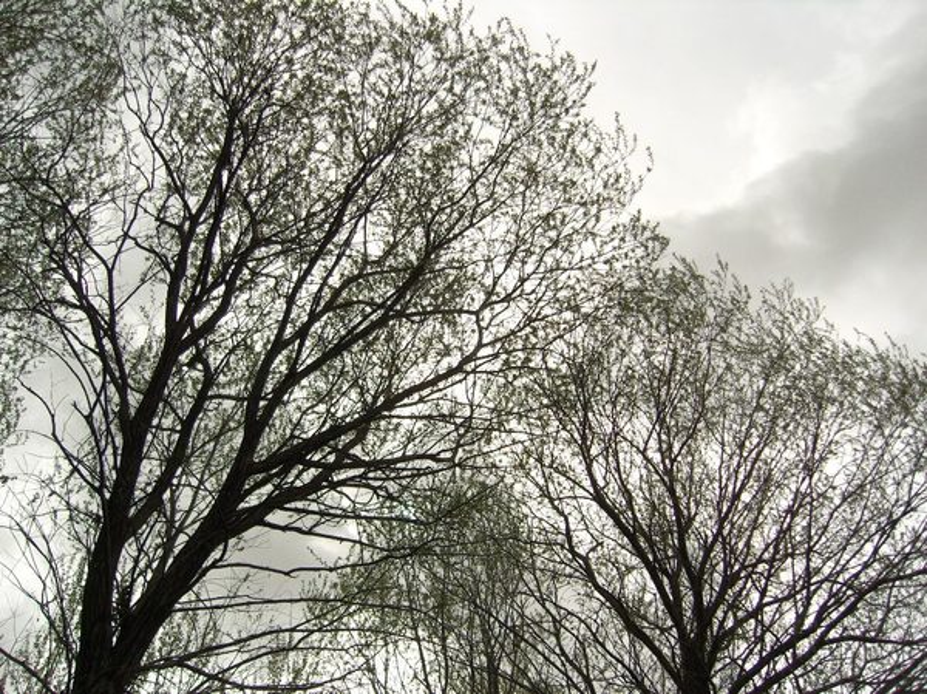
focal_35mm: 34
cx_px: 464
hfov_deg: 54.0
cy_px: 347
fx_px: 910
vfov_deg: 41.7
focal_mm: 7.3
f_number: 7
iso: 80
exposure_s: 1/400
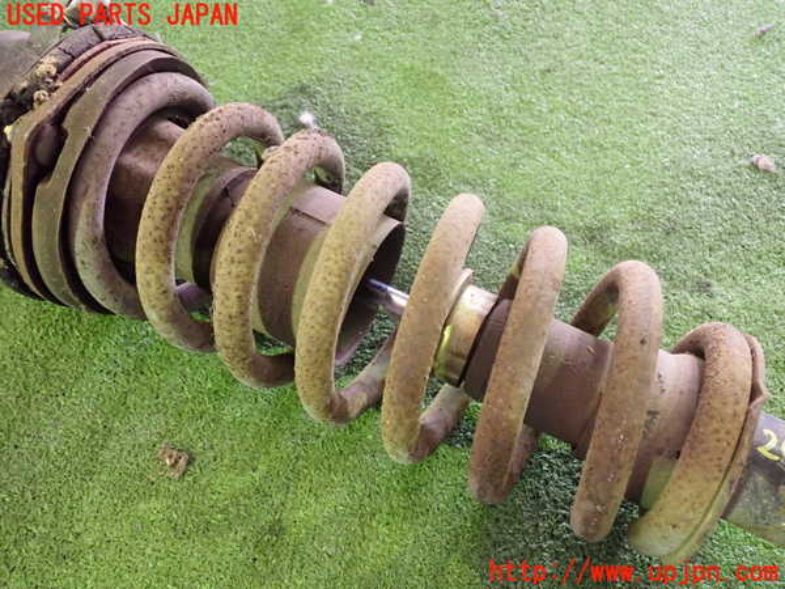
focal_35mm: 30
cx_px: 392
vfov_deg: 46.8
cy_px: 294
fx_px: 680
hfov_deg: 60.0
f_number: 2.3
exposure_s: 1/30
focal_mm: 5.4
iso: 800
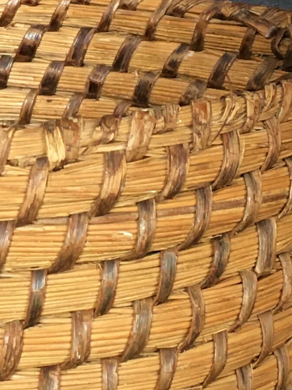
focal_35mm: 131
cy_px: 82
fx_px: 1474
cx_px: -50
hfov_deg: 11.1
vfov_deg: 15.0
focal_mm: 4.15
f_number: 2.2
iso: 125
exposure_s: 1/33
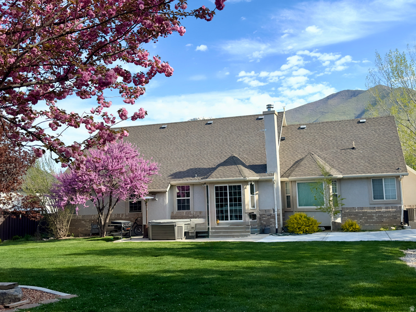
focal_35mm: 36
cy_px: 156
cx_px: 208
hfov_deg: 51.4
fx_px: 433
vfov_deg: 39.7
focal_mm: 6.86
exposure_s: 1/3484
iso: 100
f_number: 1.78
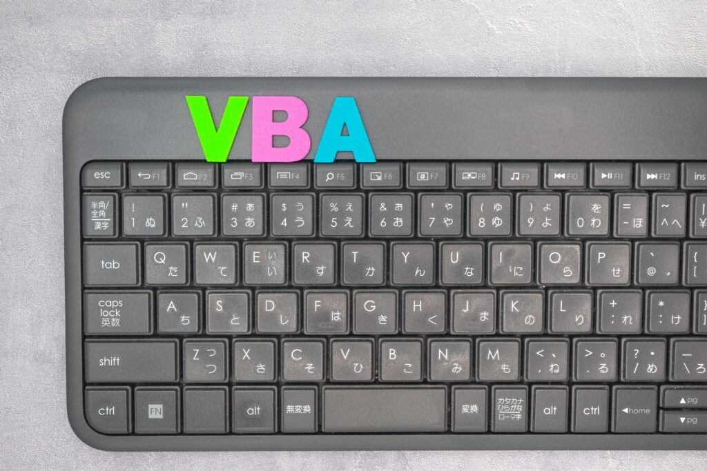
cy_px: 236
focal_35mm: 45
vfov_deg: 29.9
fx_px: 884
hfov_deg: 43.6
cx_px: 354
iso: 200
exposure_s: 1/40
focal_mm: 30
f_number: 8
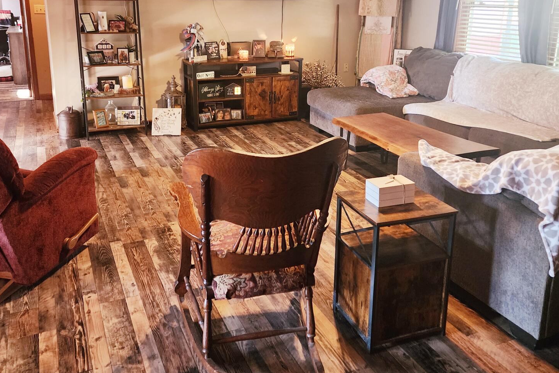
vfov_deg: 39.3
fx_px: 512
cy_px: 113
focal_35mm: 33
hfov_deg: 57.2
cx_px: 274
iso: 640
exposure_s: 1/30
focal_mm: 6.4
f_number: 1.8
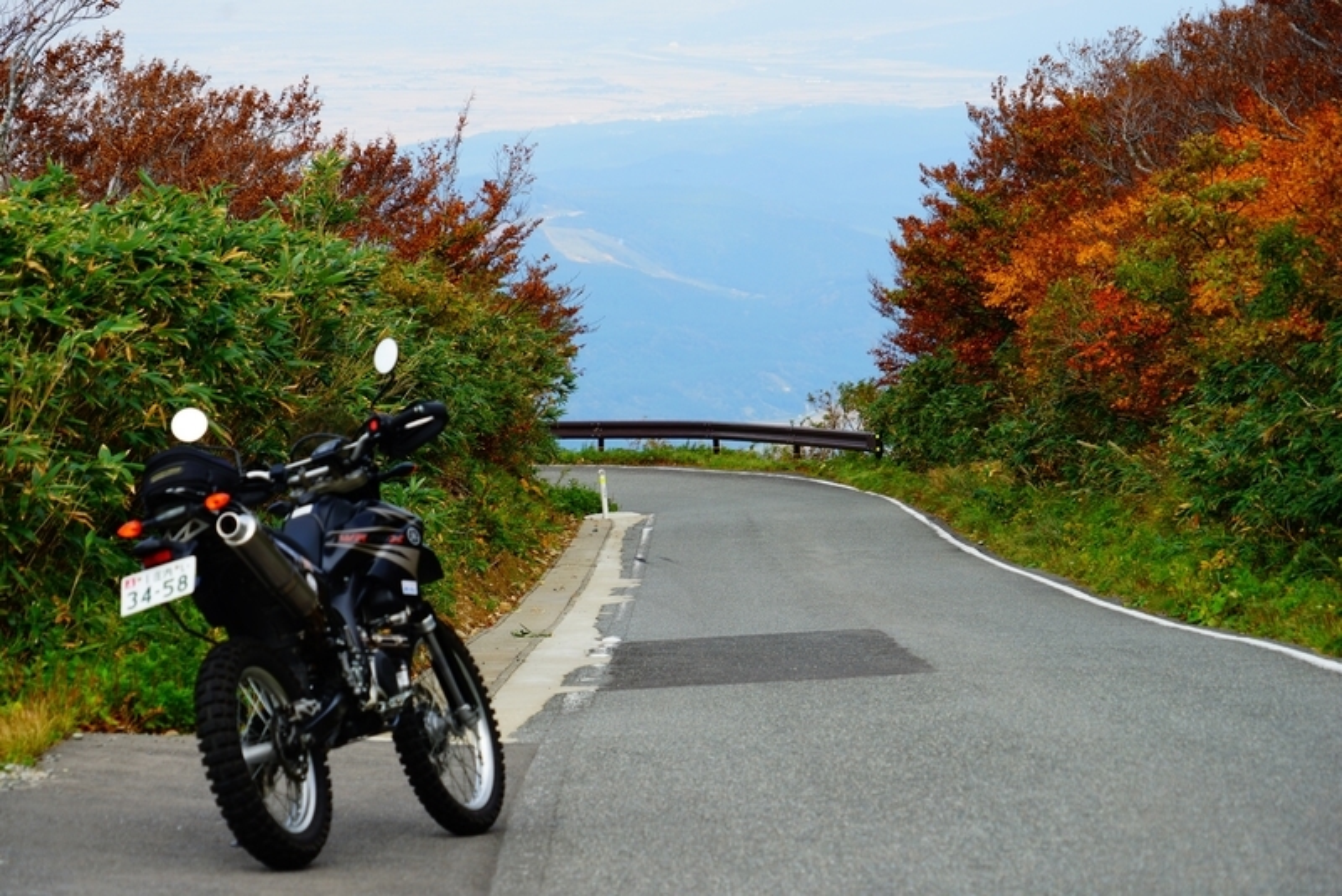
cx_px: 671
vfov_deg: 10.4
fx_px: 4922
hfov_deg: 15.5
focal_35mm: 132
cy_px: 448
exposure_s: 1/200
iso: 100
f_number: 7.1
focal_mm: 132
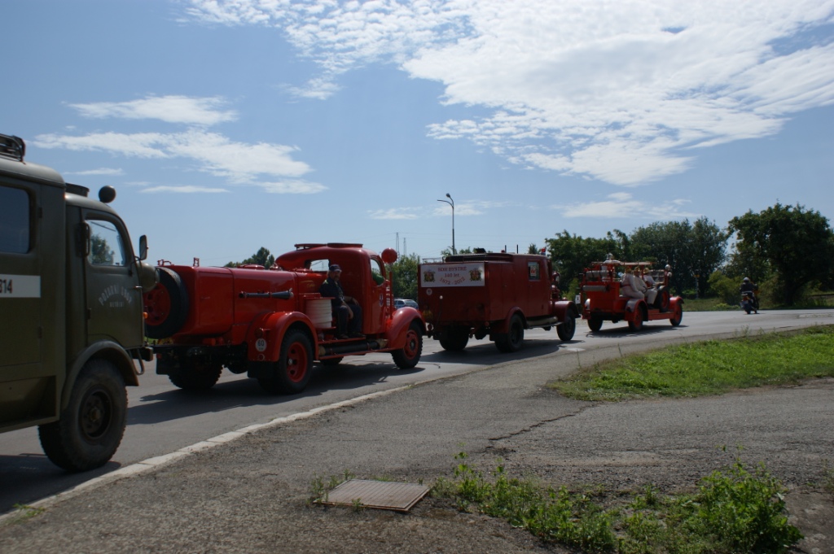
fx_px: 833
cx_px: 417
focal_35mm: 36
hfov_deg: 53.2
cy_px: 277
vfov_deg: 36.8
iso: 100
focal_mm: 24
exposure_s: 1/1250
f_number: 5
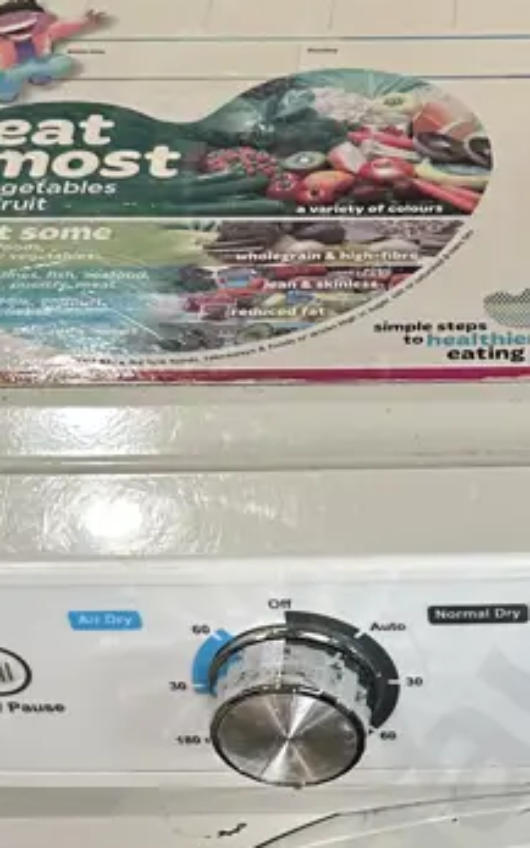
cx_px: 589
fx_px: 1733
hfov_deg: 16.8
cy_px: 611
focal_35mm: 75
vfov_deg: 27.2
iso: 160
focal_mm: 6.86
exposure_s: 1/100
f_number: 1.78
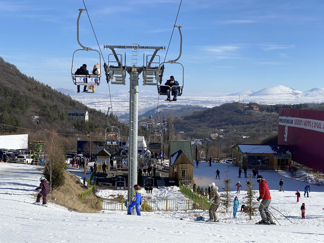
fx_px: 496
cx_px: 164
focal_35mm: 53
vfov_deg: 27.5
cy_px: 121
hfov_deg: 36.2
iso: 20
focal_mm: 6
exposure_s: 1/3195
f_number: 2
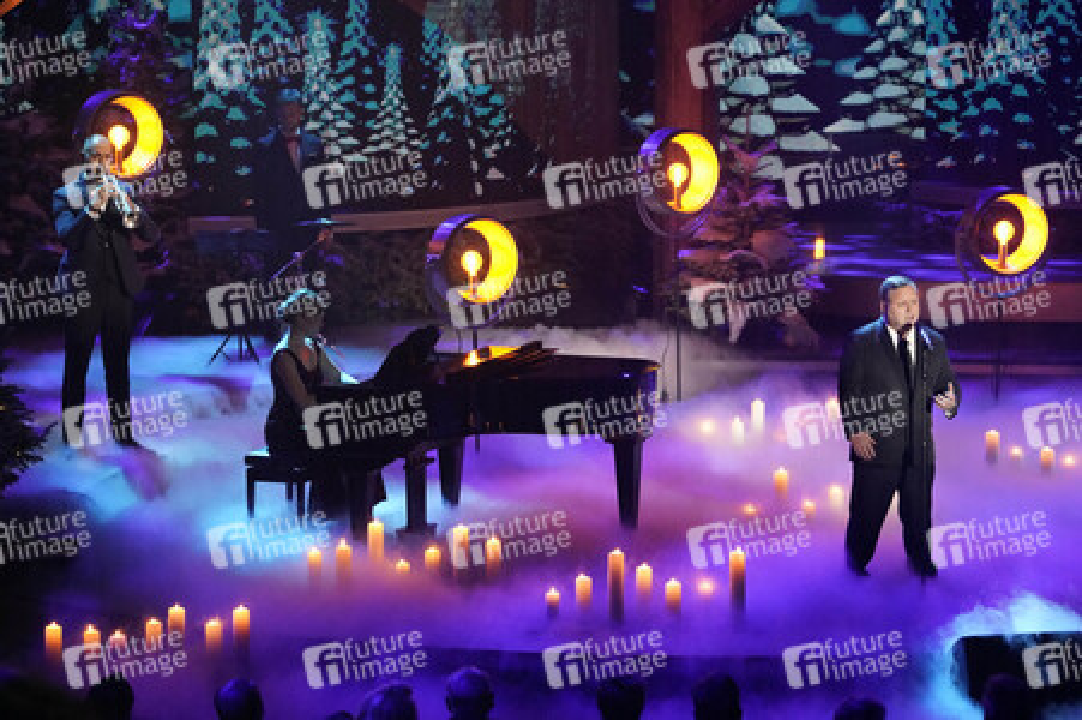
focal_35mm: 128
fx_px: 3844
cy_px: 360
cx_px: 541
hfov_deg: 16.0
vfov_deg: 10.7
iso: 16000
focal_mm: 128
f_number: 4
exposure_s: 1/400
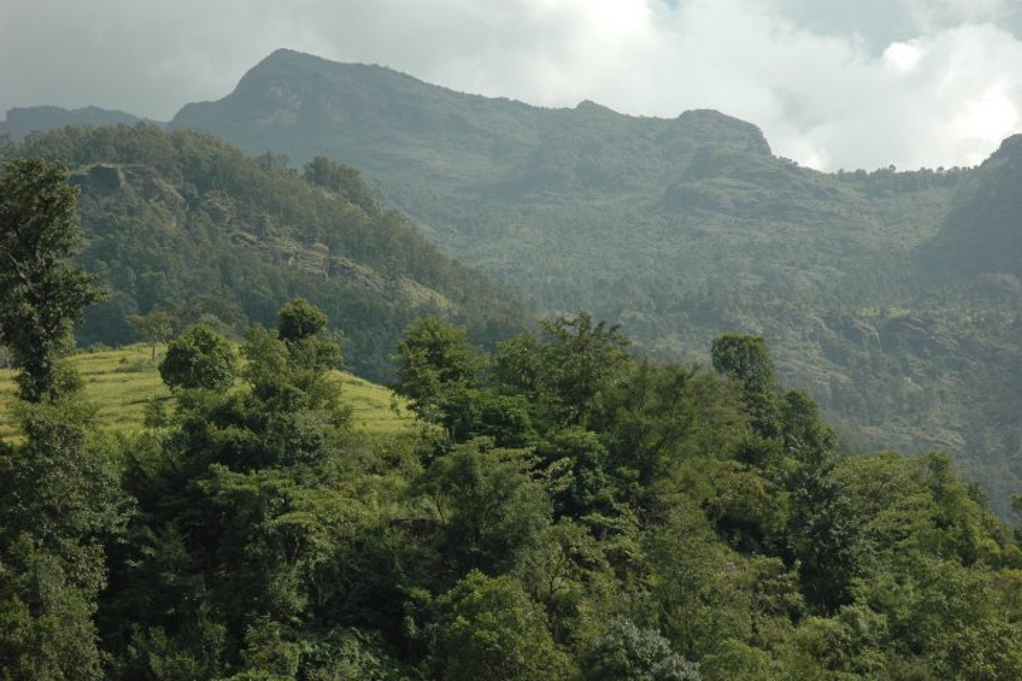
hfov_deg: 24.2
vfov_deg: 16.3
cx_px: 511
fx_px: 2384
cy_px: 340
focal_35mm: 84
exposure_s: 1/400
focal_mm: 56
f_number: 10
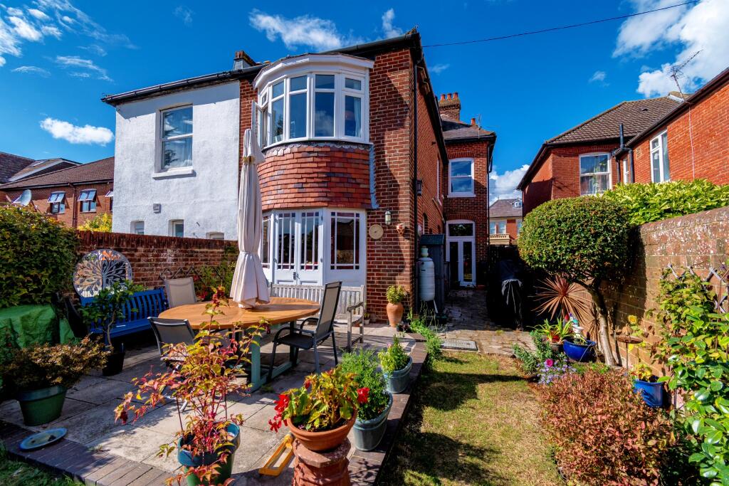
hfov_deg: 61.9
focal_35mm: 30
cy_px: 243
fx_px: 608
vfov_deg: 43.6
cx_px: 364
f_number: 7.1
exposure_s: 1/1250
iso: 250
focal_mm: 20
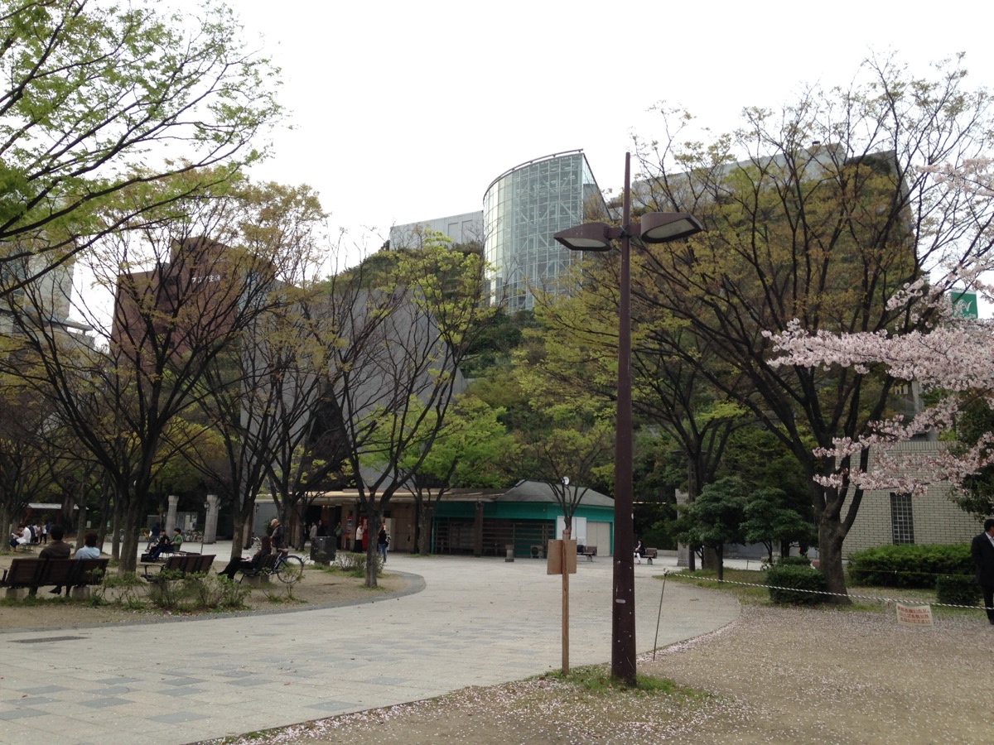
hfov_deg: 55.4
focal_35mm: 33
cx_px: 497
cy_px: 372
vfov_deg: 42.9
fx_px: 948
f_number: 2.4
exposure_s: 1/361
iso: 50
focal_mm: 4.12
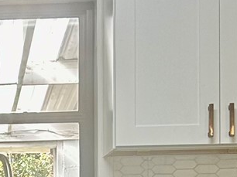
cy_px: 257
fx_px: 930
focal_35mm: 136
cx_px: -77
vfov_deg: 10.5
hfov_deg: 13.9
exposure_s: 1/120
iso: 100
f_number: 1.5
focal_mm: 5.7
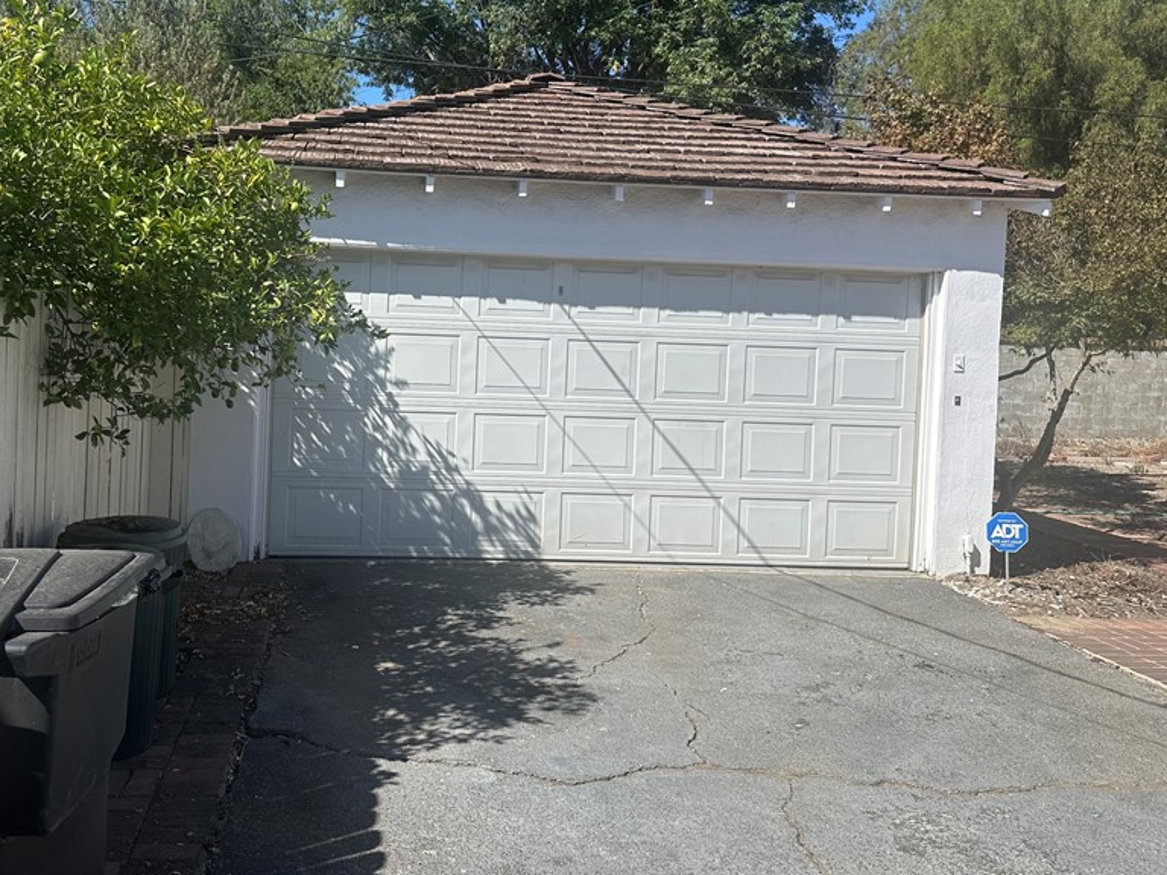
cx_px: 425
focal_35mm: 32
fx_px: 1079
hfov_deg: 56.0
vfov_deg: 43.9
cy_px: 349
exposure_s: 1/4762
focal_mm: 6.86
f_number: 1.78
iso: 80
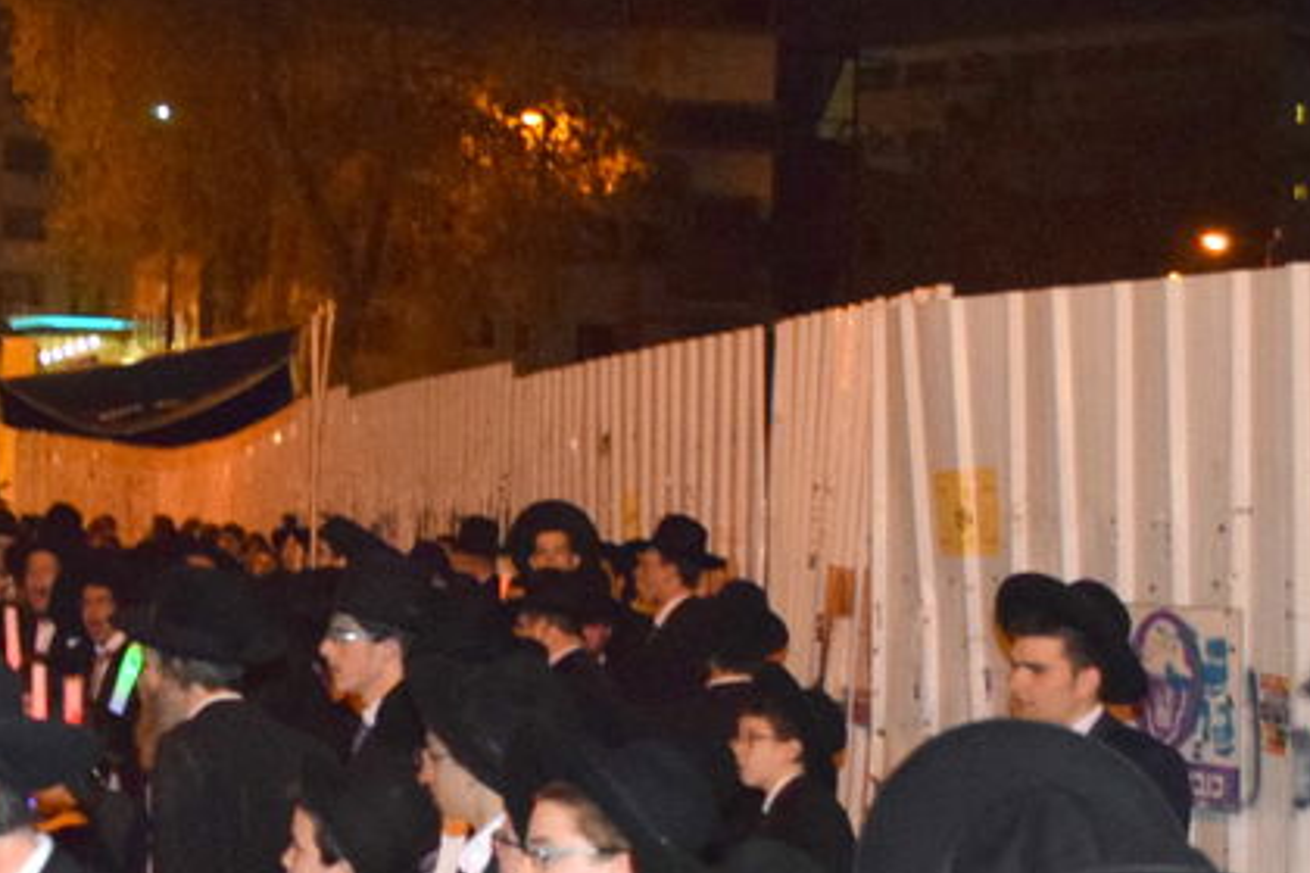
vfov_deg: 15.2
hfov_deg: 21.5
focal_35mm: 90
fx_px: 3275
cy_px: 382
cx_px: -100
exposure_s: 1/125
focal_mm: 18
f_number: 3.5
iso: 2500
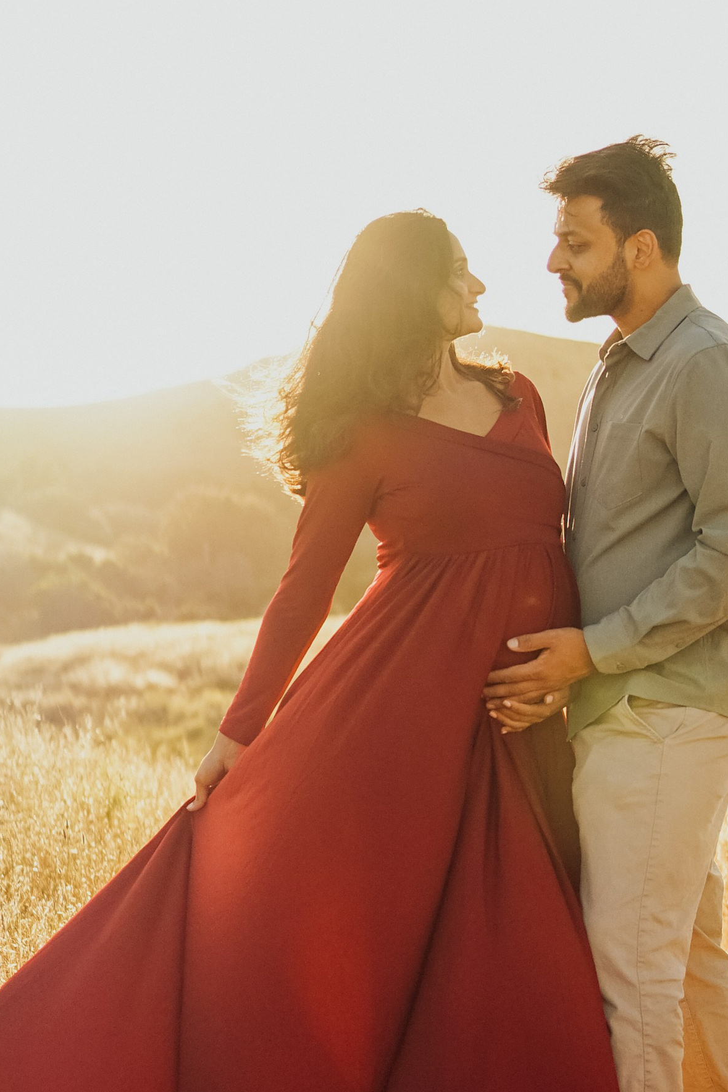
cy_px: 483
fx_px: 2305
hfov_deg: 17.9
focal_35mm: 76
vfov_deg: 26.6
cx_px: 448
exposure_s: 1/8000
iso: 400
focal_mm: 35
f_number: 1.4
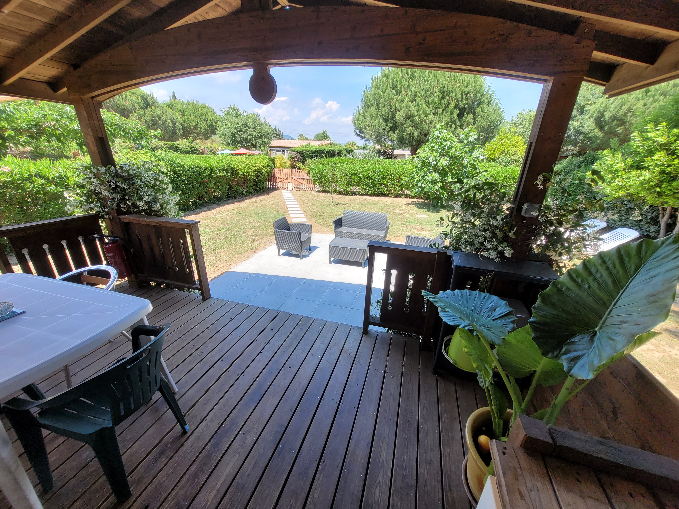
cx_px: 340
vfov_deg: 89.9
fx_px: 255
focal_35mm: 13
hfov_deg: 106.2
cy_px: 254
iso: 40
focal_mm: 1.74
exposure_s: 1/334
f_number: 2.2
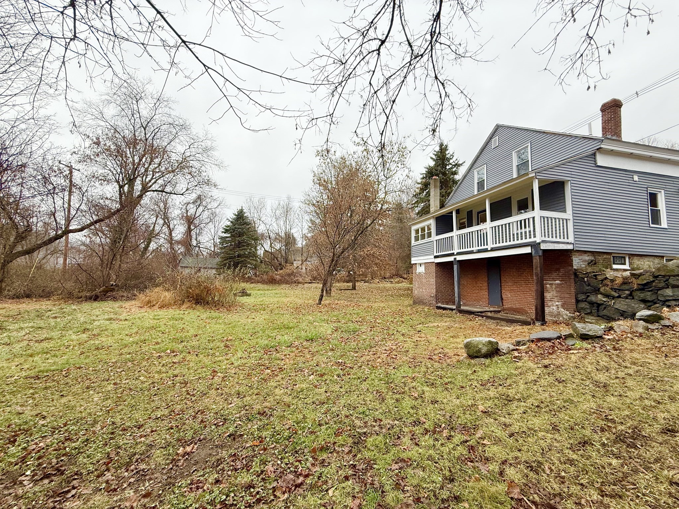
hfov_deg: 102.1
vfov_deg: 85.7
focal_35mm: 14
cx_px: 340
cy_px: 254
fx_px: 275
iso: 50
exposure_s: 1/182
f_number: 2.2
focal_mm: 2.22
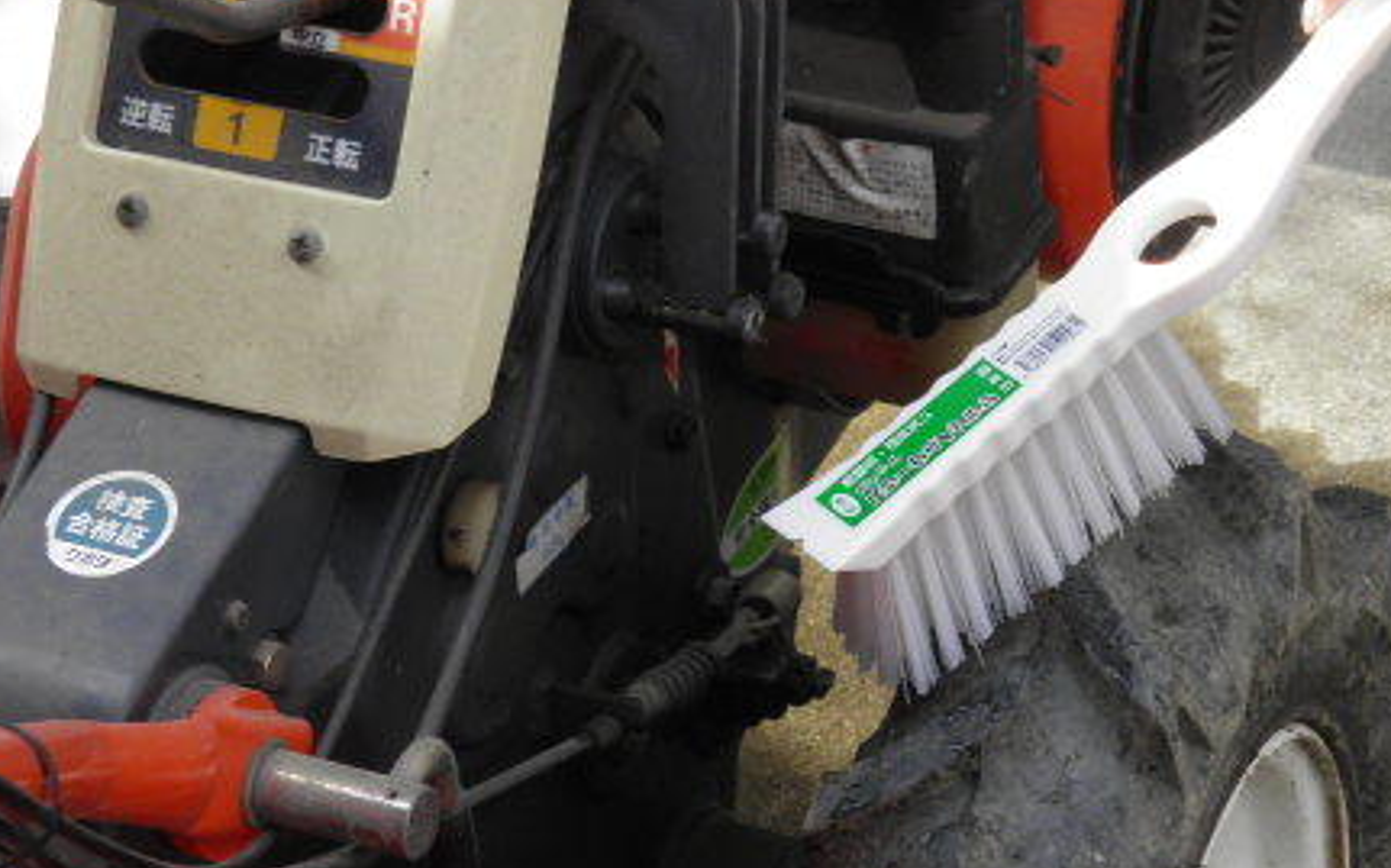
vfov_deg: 11.4
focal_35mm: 115
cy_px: 316
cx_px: 742
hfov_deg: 18.1
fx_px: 4358
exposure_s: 1/80
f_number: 5.5
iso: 50
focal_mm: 13.2
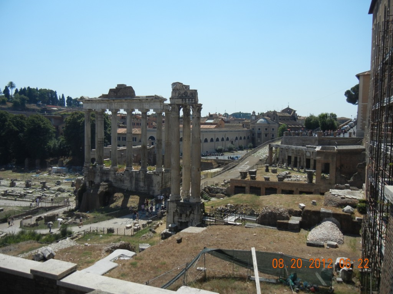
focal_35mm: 30
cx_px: 196
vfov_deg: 46.8
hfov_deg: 60.0
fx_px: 341
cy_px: 147
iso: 160
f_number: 7
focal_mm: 5.4
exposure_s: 1/487
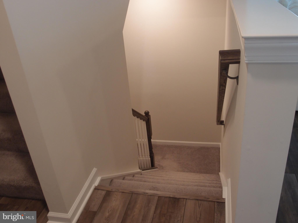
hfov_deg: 56.8
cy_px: 112
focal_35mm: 32
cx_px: 149
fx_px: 275
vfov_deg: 44.2
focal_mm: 6.87
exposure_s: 1/40
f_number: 1.9
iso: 200
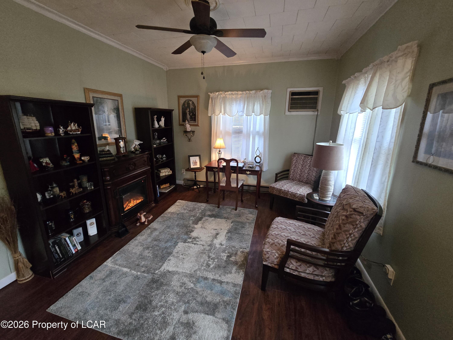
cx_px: 226
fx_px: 170
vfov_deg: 89.9
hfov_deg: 106.2
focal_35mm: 13
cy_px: 170
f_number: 2.2
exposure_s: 1/60
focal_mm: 2.2
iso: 1250
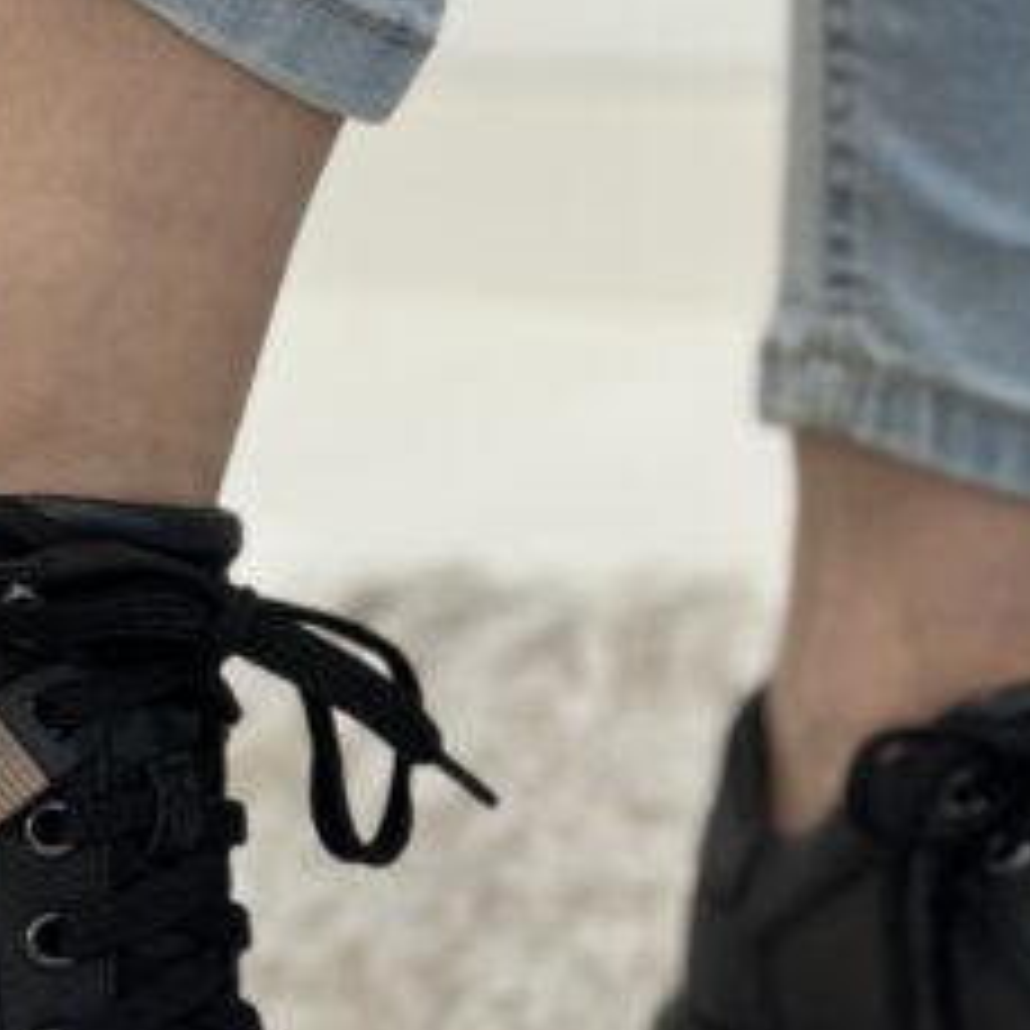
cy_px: 562
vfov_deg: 11.8
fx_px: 4982
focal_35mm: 148
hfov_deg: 11.8
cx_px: 567
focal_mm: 6.86
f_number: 1.78
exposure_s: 1/79
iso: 125
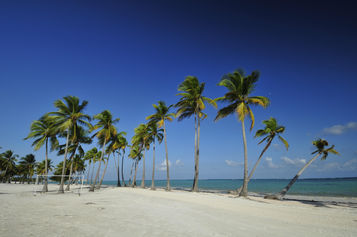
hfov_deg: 90.1
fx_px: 178
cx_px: 178
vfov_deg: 67.2
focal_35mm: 18
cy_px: 118
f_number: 18
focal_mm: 12
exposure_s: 1/60
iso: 200
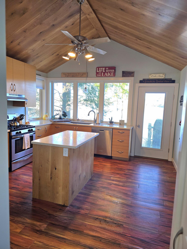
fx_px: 166
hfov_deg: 58.9
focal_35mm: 23
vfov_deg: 73.9
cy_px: 124
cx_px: 94
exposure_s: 1/120
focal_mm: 6.3
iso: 100
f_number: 1.7
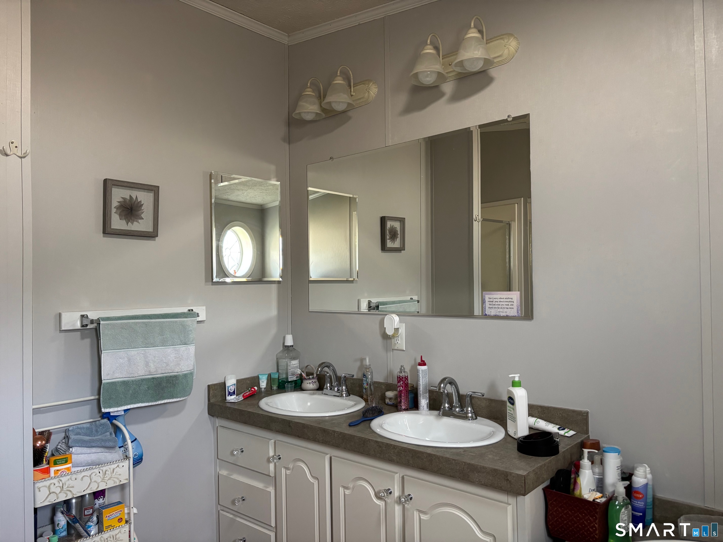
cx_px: 362
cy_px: 271
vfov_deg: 53.1
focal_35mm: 26
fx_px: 543
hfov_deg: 67.3
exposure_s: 1/60
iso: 250
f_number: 1.6
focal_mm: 5.96
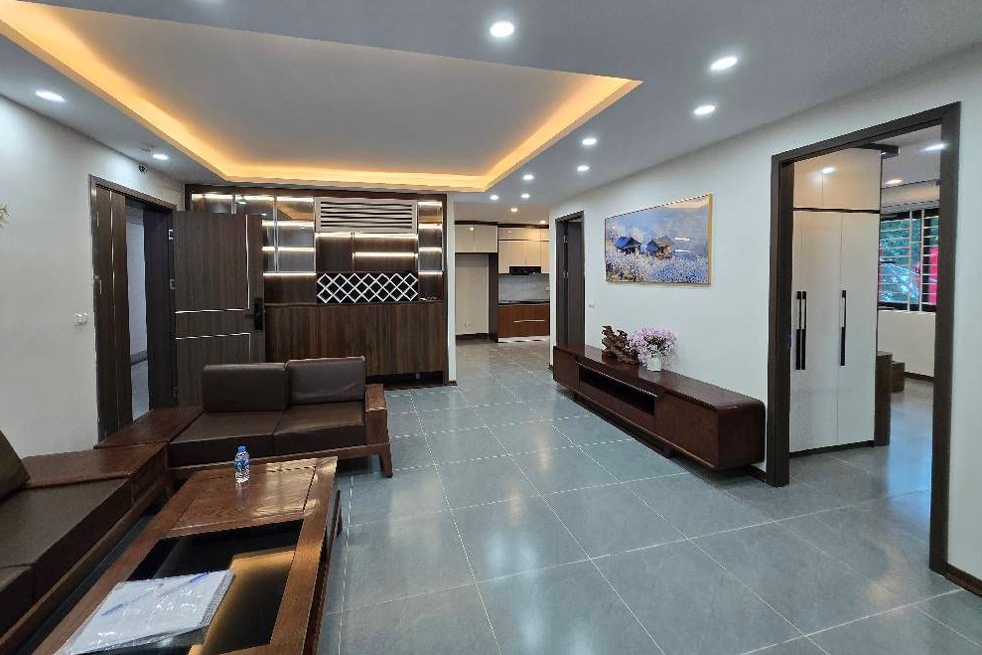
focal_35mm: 14
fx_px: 382
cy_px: 291
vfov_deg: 80.9
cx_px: 481
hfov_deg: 104.2
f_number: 2.2
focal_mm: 1.7
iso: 125
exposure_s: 1/50
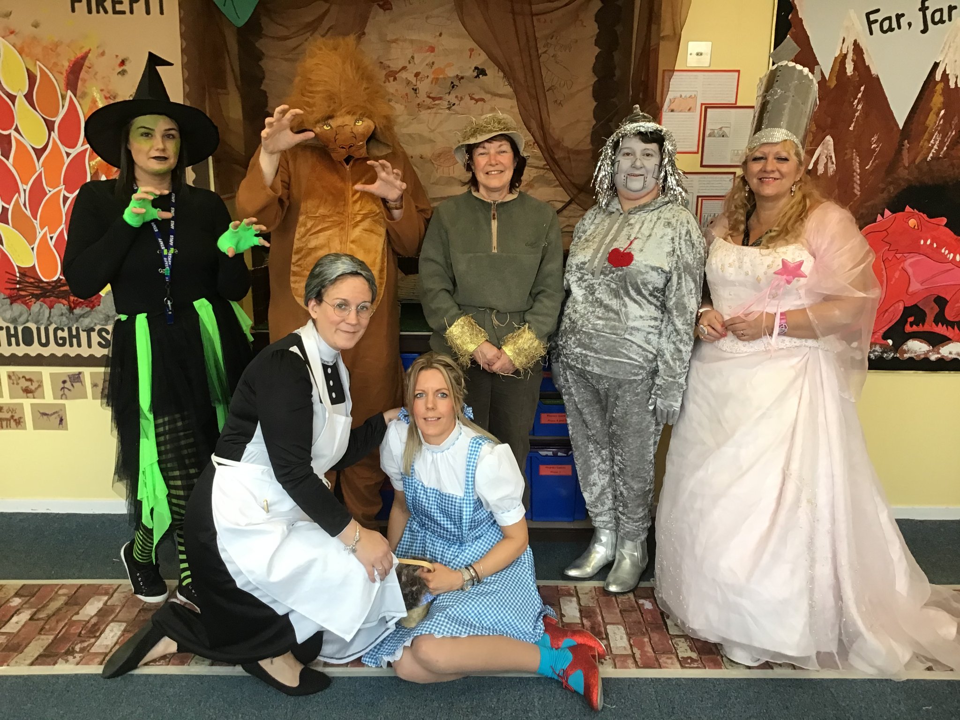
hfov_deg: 58.4
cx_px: 480
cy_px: 360
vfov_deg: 45.4
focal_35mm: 31
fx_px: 860
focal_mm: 3.3
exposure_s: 1/33
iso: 40
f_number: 2.4
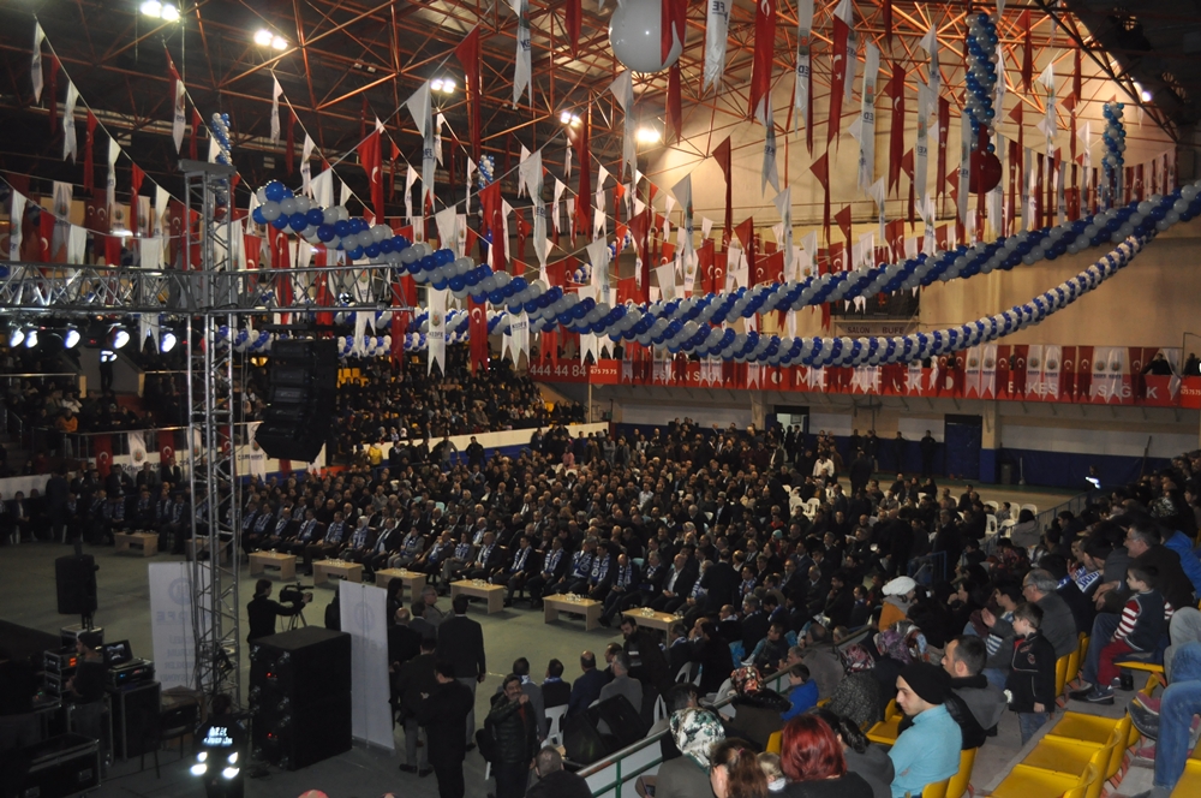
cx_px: 600
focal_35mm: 36
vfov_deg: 36.8
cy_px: 399
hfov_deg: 53.2
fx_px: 1199
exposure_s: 1/60
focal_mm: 24
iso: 800
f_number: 4
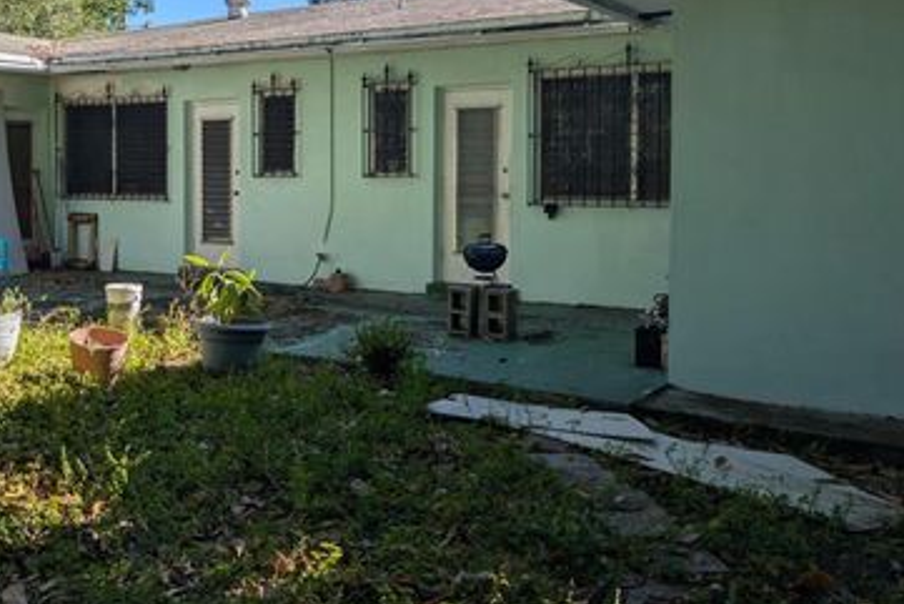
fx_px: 1030
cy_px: 209
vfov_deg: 32.4
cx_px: 250
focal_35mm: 41
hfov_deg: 46.1
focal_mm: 6.9
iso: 21
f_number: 1.68
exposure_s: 1/748
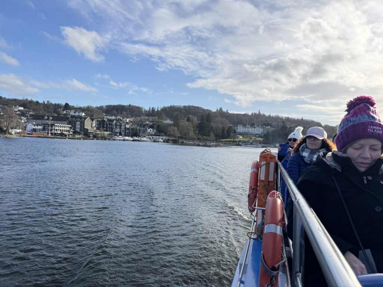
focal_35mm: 24
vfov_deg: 56.8
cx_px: 192
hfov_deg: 71.6
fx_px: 266
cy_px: 144
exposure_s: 1/5814
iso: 80
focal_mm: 6.76
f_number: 1.78
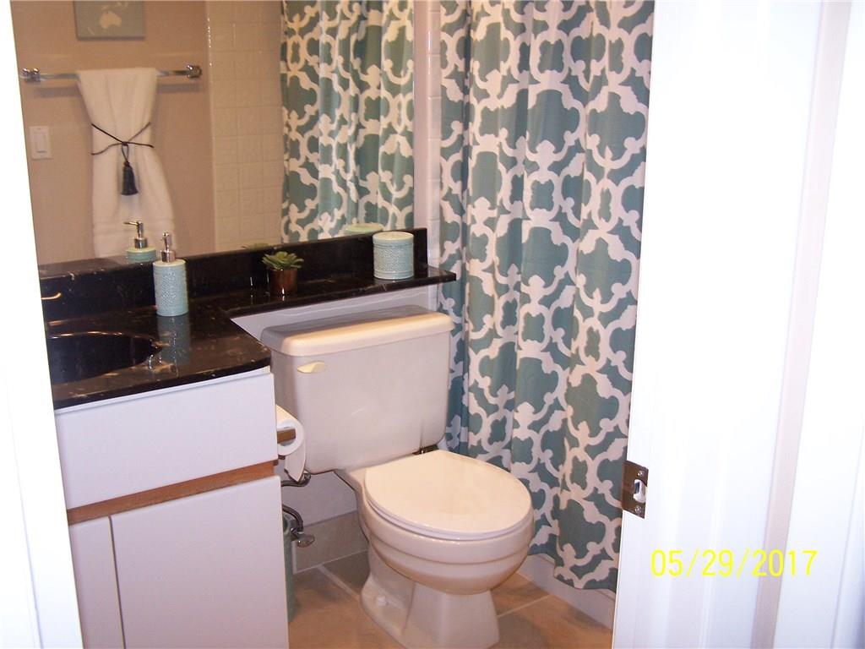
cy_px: 324
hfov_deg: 49.0
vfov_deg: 37.7
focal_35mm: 38
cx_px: 432
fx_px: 950
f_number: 2.8
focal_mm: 6.3
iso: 140
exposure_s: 1/60
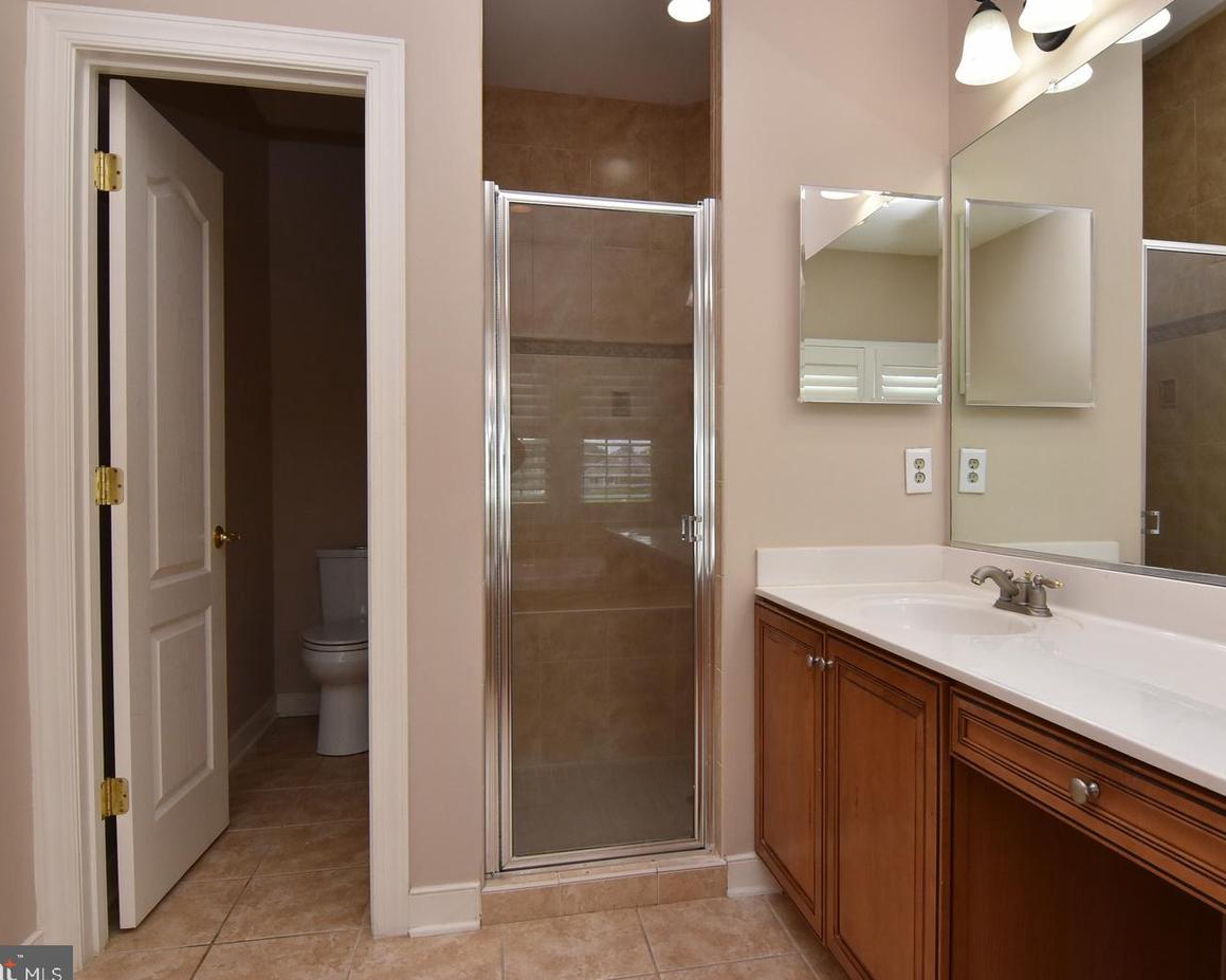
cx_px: 670
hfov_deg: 77.4
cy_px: 491
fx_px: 762
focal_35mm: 21
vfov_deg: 65.5
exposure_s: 1/100
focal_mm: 12
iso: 800
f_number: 9
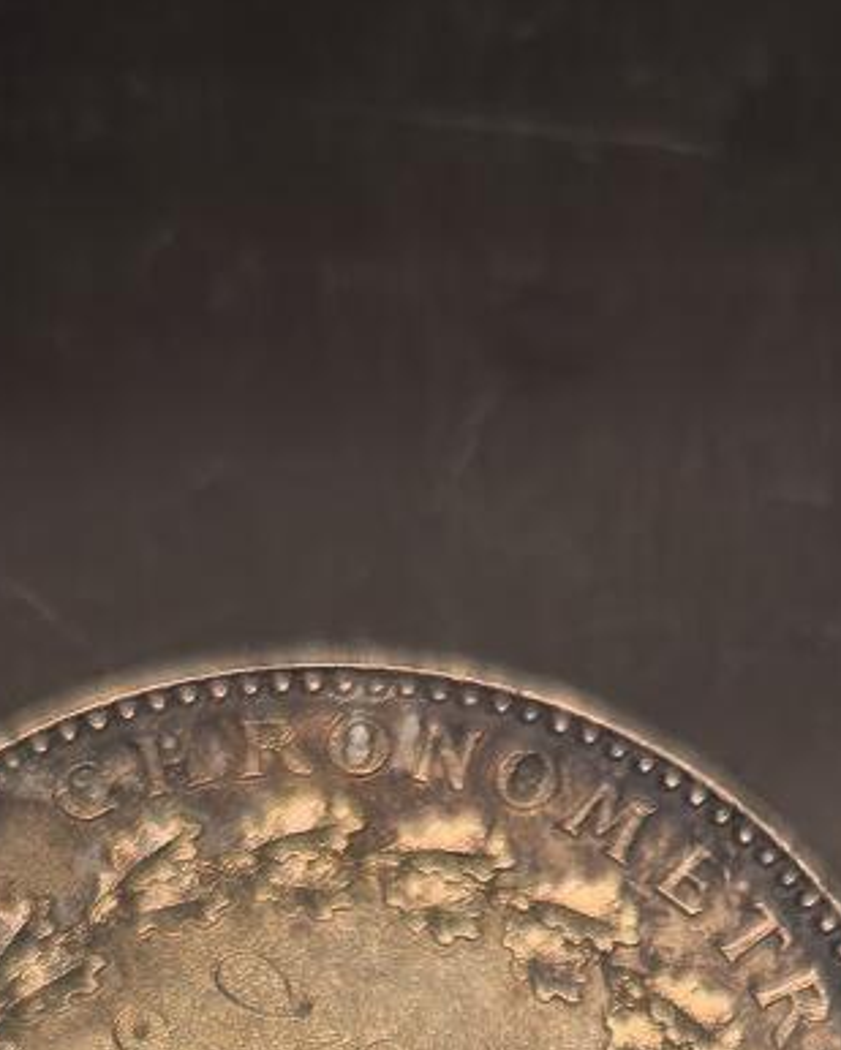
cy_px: 2220
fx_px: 3825
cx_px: 406
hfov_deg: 12.5
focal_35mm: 123
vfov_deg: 13.1
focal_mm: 5.75
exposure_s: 1/100
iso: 64
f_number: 2
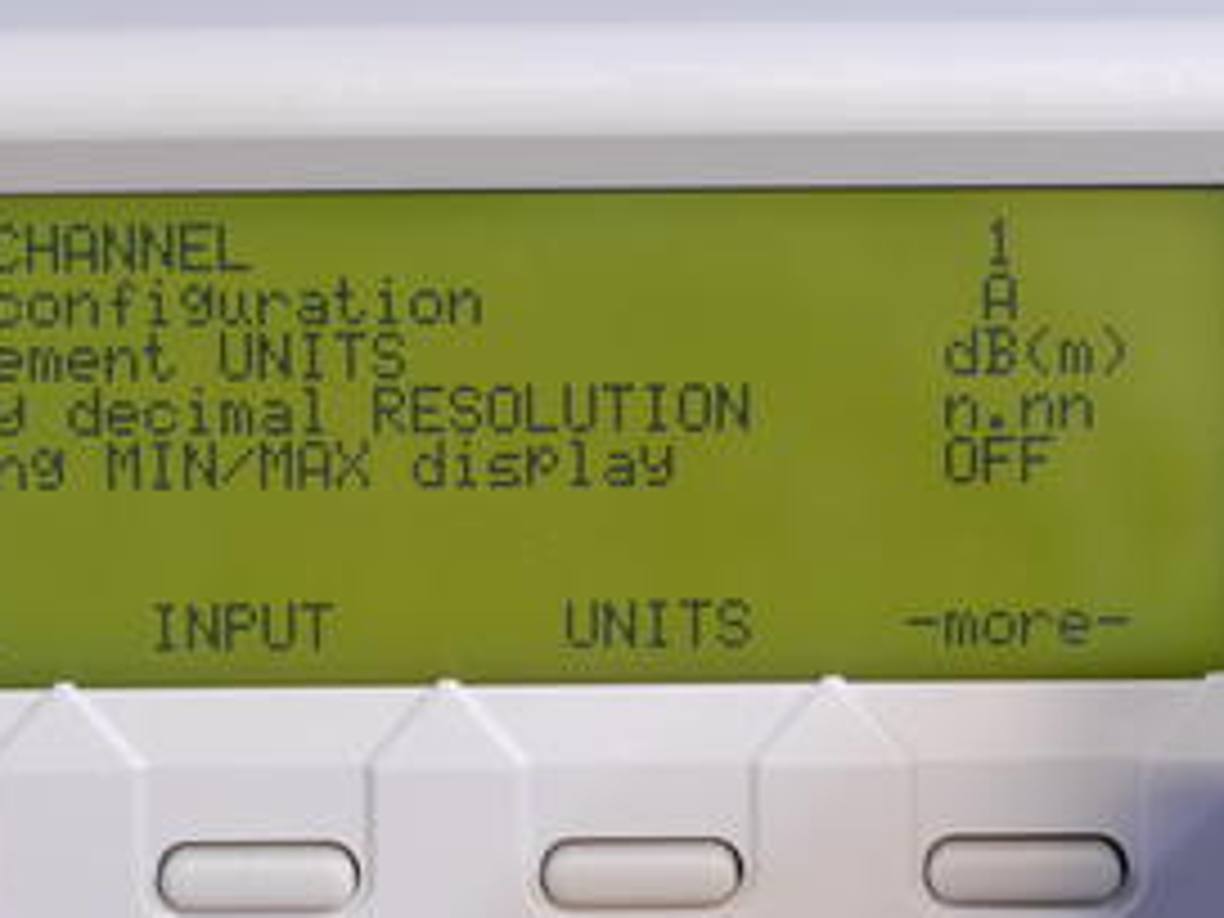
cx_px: 414
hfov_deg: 4.8
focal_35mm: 412
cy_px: 518
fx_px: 14568
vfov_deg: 3.6
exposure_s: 1/1.3
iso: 400
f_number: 14
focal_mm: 140
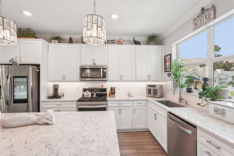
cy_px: 78
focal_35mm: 16
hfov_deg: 96.7
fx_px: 104
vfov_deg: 73.7
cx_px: 117
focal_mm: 16
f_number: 8
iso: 400
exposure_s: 1/40
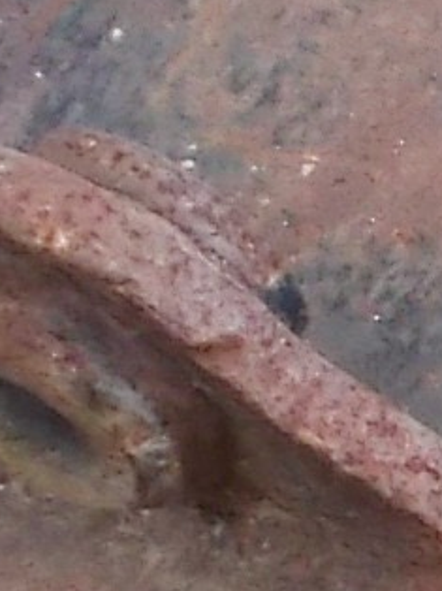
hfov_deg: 2.7
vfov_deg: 3.6
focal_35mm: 550
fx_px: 9376
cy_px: 452
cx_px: 1113
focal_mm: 13.5
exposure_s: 1/25
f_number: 5.8
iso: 200
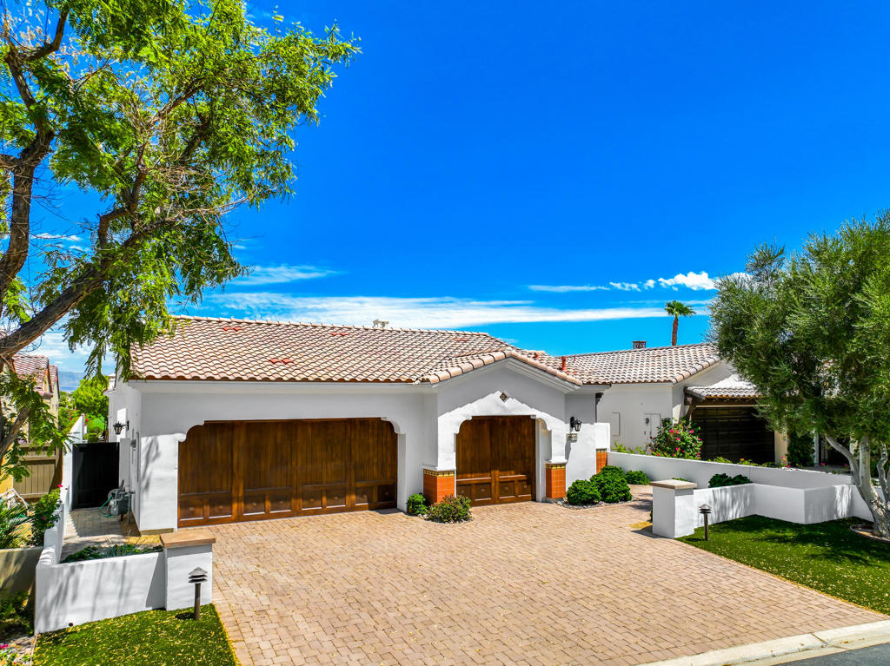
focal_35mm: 24
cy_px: 333
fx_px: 617
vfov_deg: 56.8
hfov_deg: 71.6
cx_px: 445
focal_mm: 12.29
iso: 100
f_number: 2.8
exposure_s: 1/1600
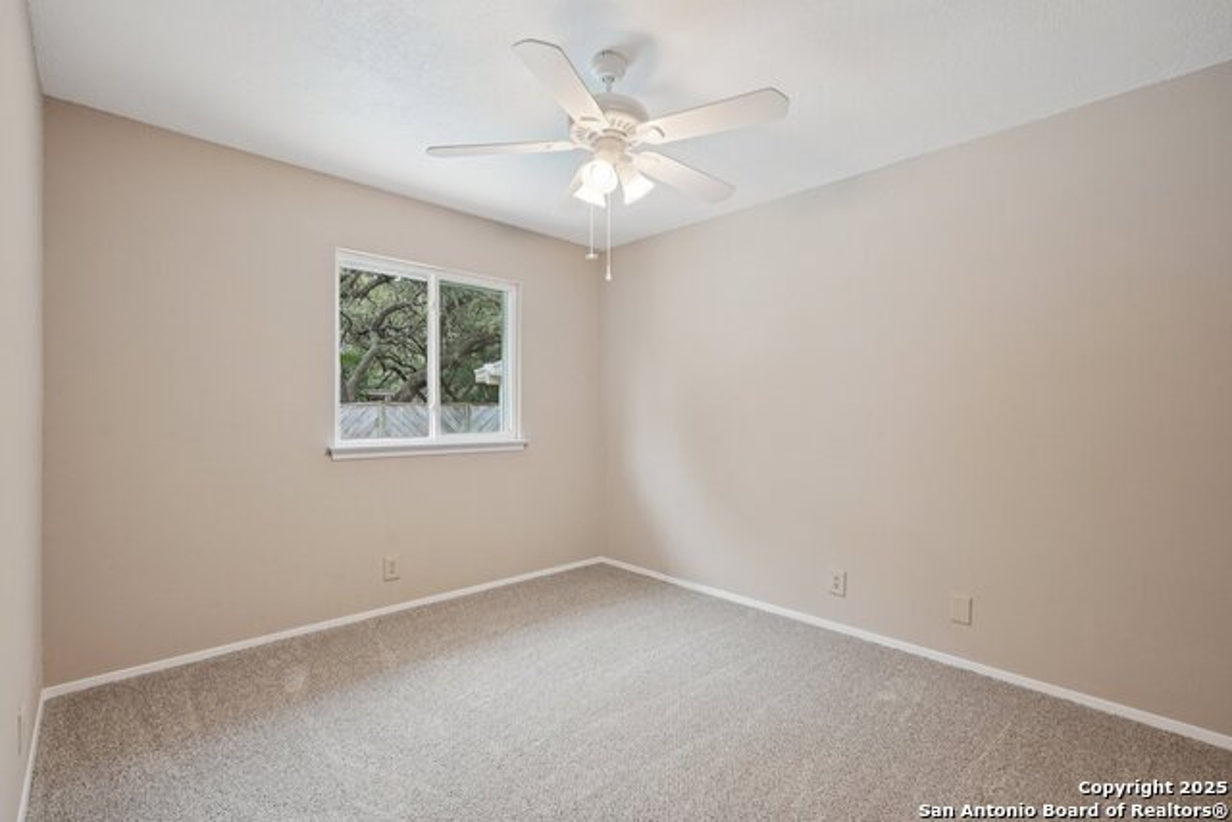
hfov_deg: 95.0
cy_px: 411
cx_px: 616
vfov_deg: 72.1
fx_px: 565
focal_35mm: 16
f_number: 8
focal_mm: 16.5
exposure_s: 1/30
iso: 400
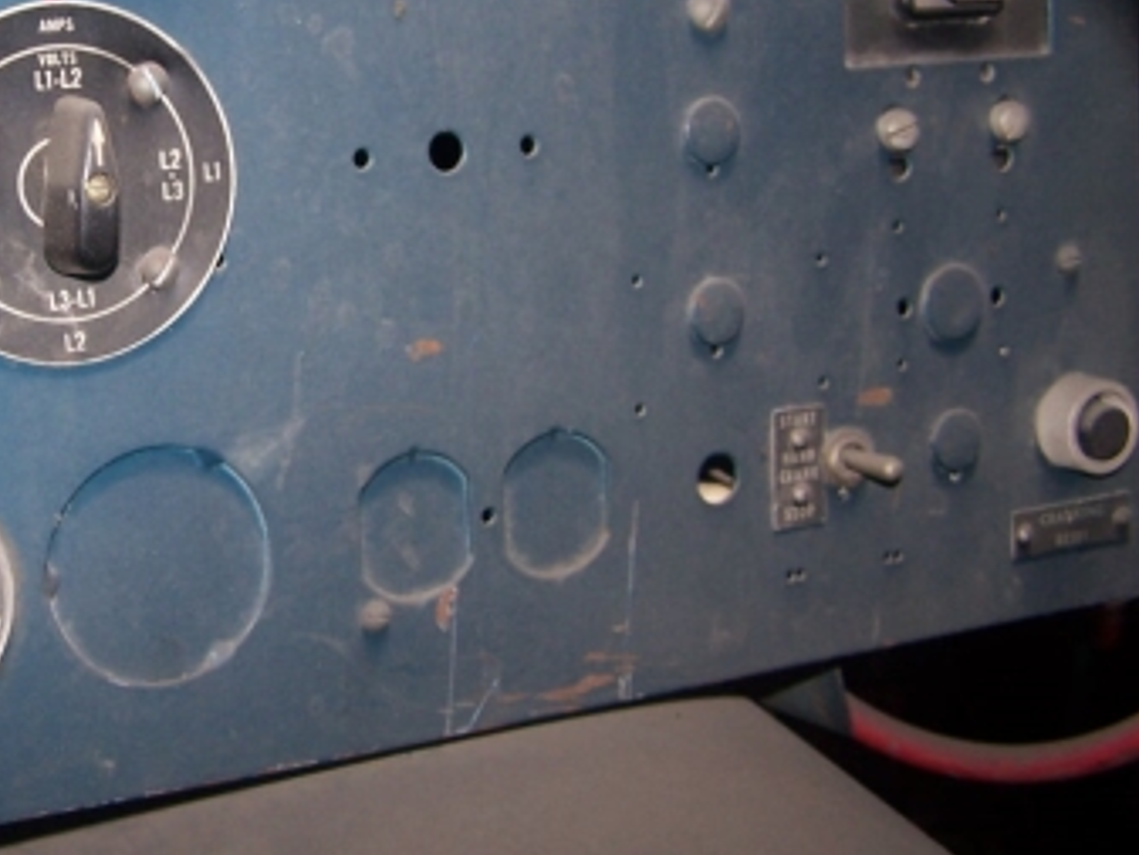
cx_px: 145
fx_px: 2271
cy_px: 171
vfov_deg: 21.1
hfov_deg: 27.3
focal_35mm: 69
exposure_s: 1/60
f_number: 2.8
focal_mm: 6.3
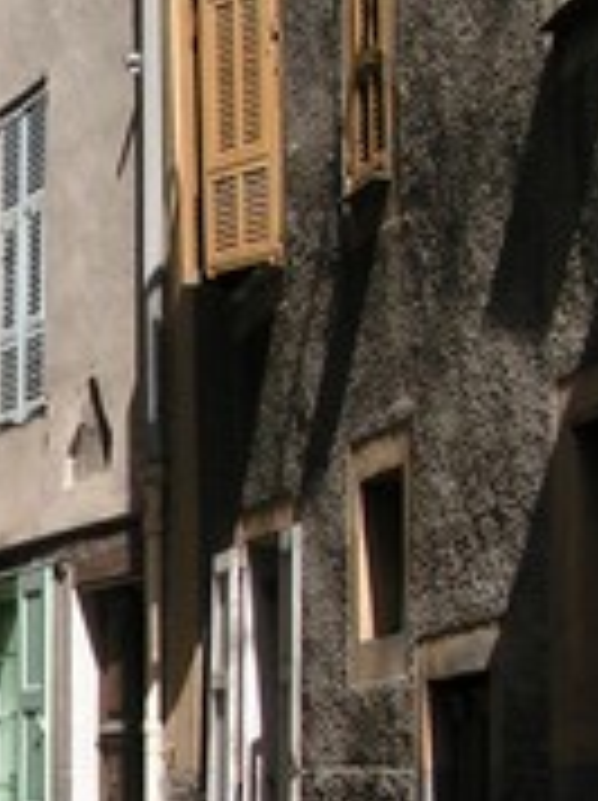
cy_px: 578
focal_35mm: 131
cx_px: -180
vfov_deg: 15.0
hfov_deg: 11.0
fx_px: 3025
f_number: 5.6
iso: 50
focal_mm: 5.8
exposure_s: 1/320
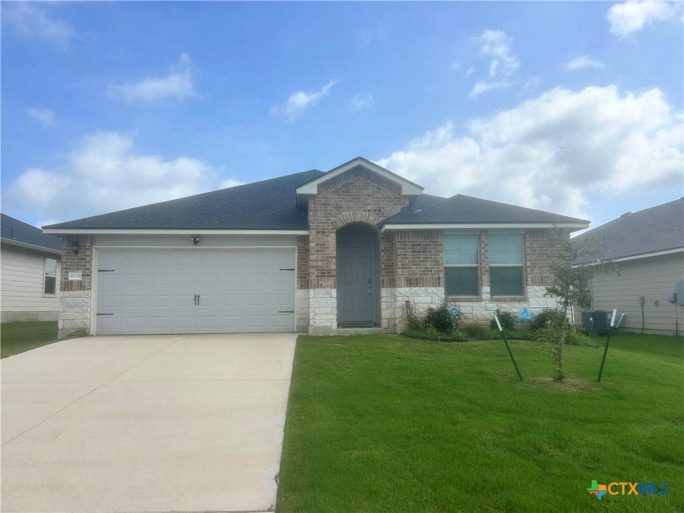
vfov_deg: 53.1
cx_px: 342
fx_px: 514
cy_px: 256
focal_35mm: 26
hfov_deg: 67.3
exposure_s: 1/6579
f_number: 1.5
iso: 50
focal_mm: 5.7
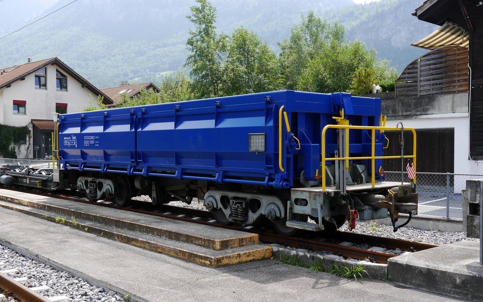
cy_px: 165
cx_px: 240
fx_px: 540
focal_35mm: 41
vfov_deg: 31.2
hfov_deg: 48.2
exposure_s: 1/200
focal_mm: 19
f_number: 6.3
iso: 160
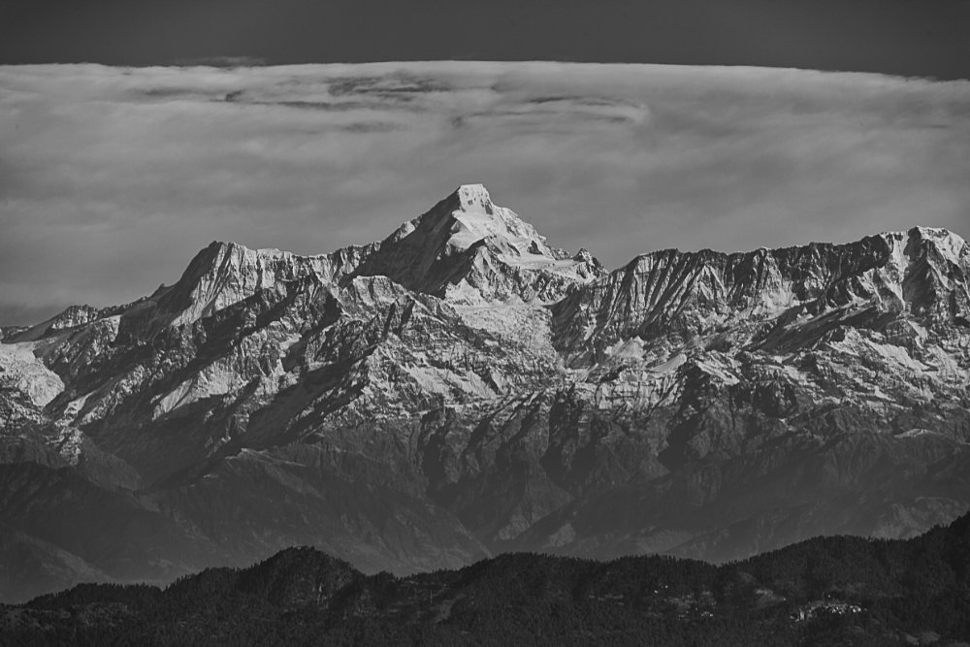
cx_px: 485
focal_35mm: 300
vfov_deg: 4.6
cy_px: 324
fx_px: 8084
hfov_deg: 6.9
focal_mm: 300
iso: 110
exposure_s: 1/500
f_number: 11
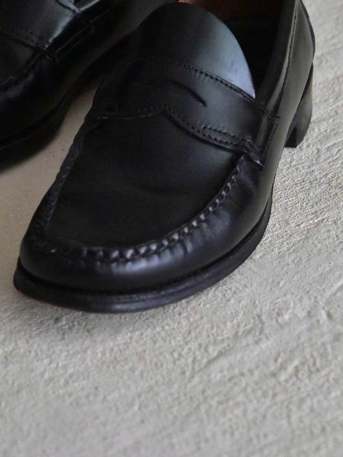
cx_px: 209
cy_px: 174
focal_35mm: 128
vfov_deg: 15.4
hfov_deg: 11.6
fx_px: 1691
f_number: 3.9
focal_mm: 42
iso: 2500
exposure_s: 1/100
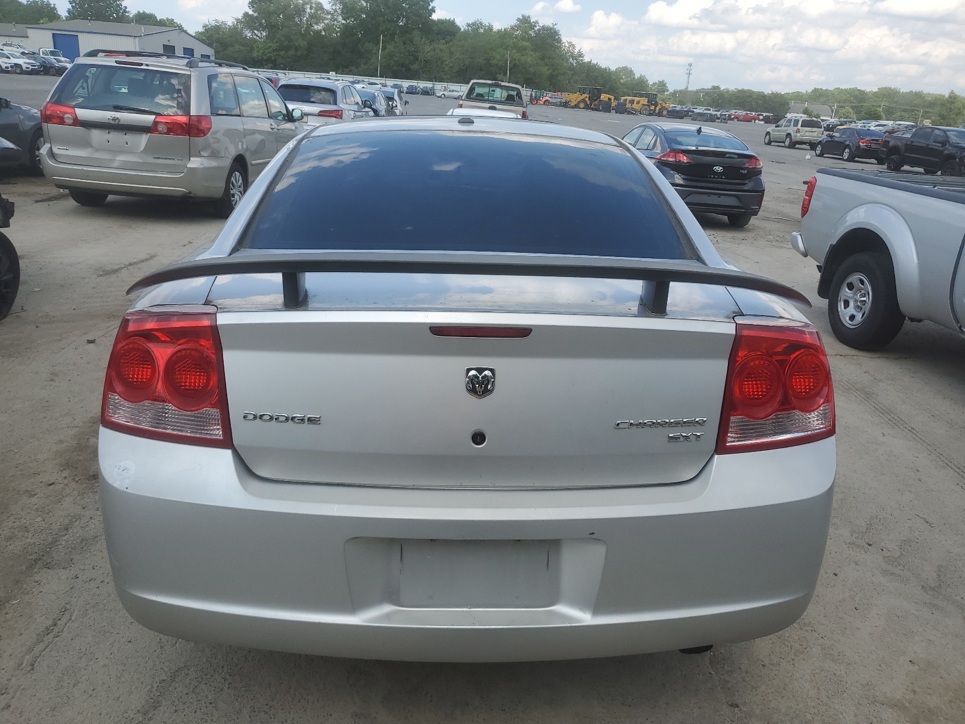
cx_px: 482
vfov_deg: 53.1
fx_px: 725
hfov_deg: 67.3
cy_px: 362
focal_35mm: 26
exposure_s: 1/2000
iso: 50
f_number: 1.5
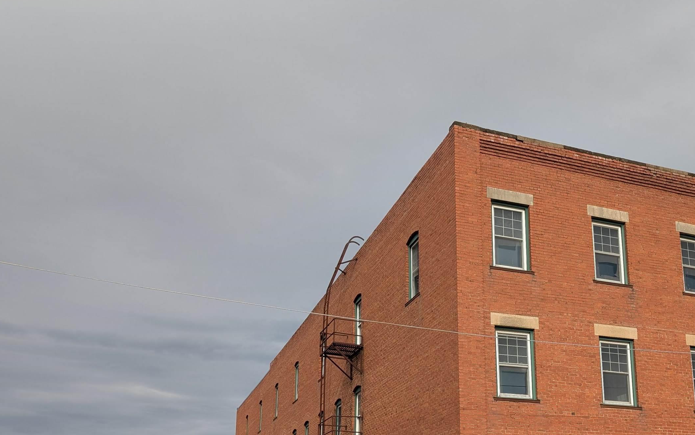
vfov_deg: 33.0
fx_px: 701
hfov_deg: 52.1
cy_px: 377
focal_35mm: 37
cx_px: 438
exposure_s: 1/968
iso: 22
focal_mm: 6.9
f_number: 1.68
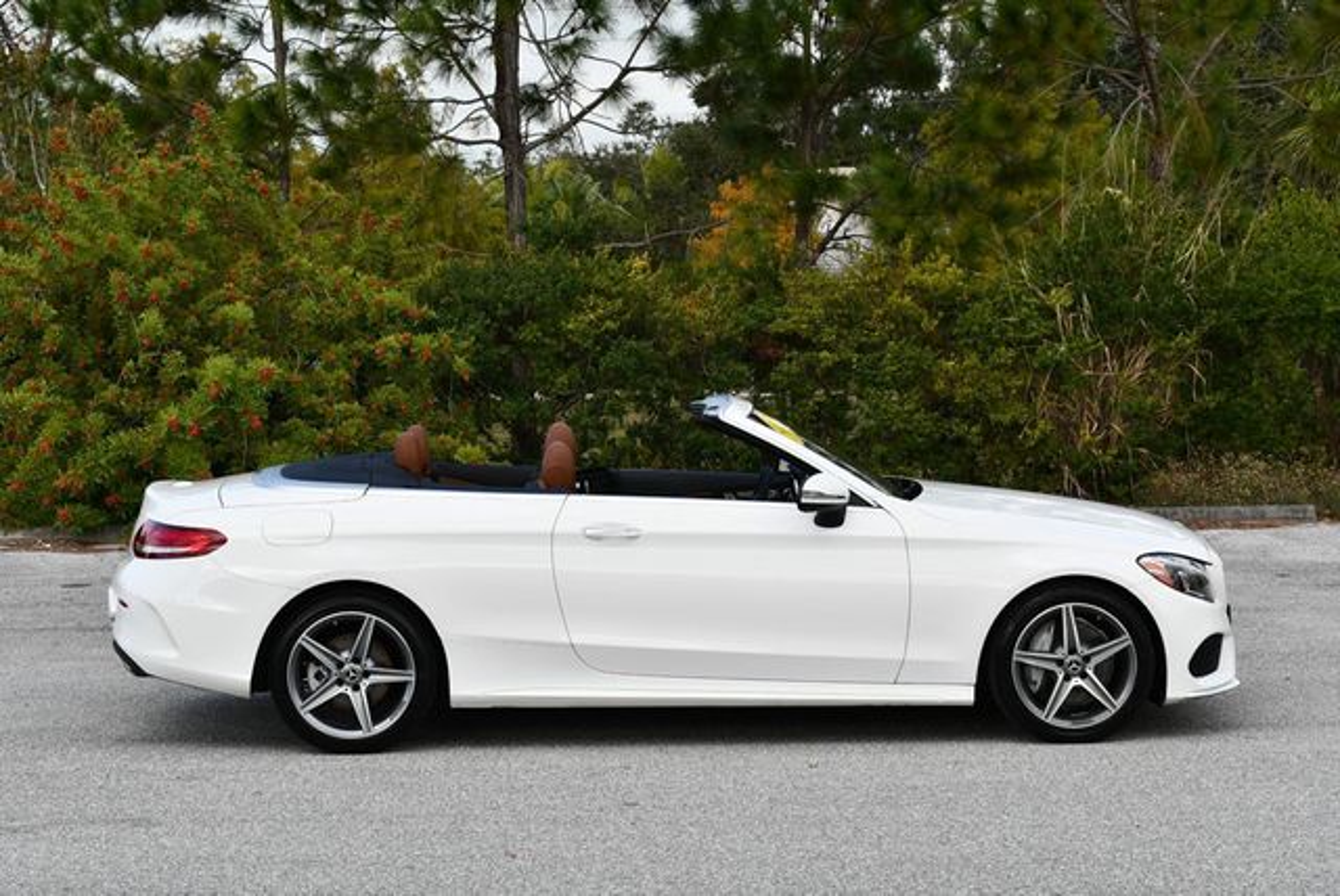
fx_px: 2608
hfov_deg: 28.8
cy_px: 448
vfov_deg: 19.5
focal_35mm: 70
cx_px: 670
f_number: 8
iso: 140
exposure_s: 1/250
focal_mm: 35
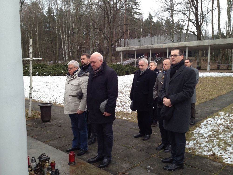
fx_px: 236
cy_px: 88
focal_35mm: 35
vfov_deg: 40.7
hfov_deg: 52.6
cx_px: 116
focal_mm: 4.28
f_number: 2.4
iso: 80
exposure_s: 1/120
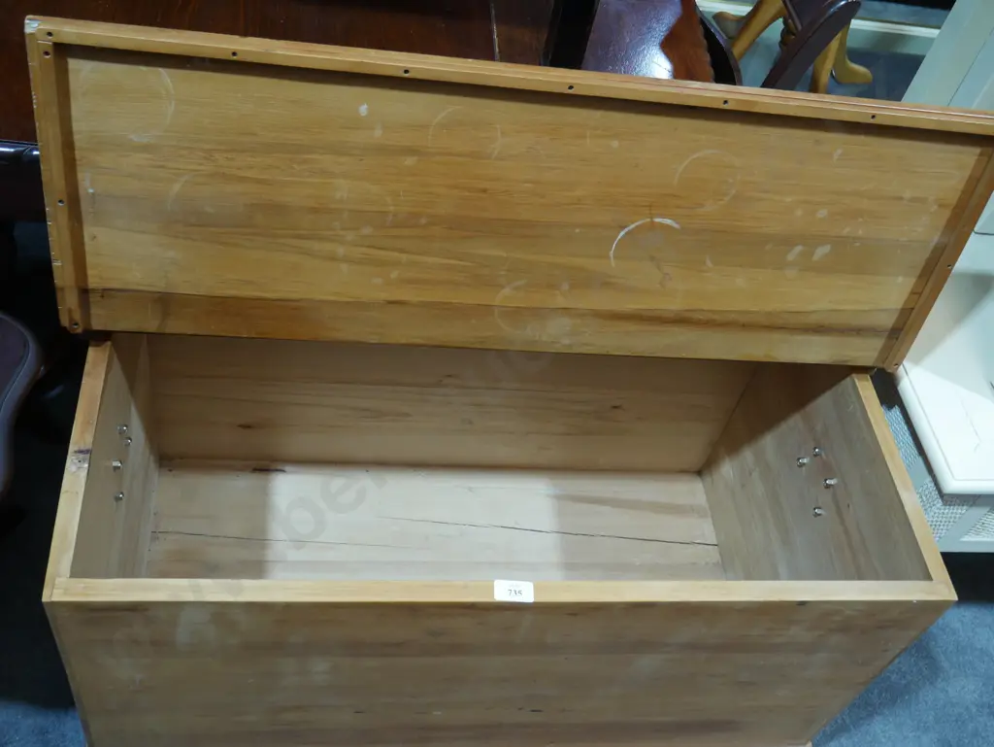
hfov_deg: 51.3
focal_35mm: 36
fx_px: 1034
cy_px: 374
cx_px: 497
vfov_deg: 39.7
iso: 500
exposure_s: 1/60
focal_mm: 18
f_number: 4
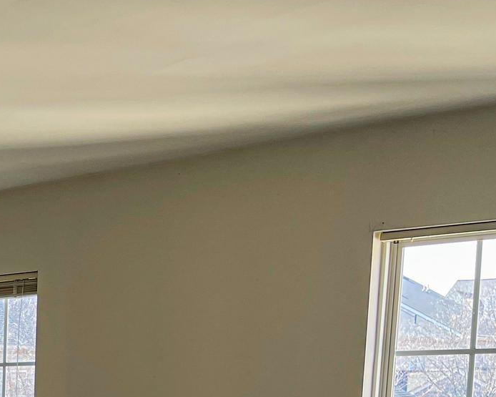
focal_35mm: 72
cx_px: -226
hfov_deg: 22.3
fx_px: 1057
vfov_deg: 19.4
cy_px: 534
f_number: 1.6
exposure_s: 1/185
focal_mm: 5.1
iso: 32
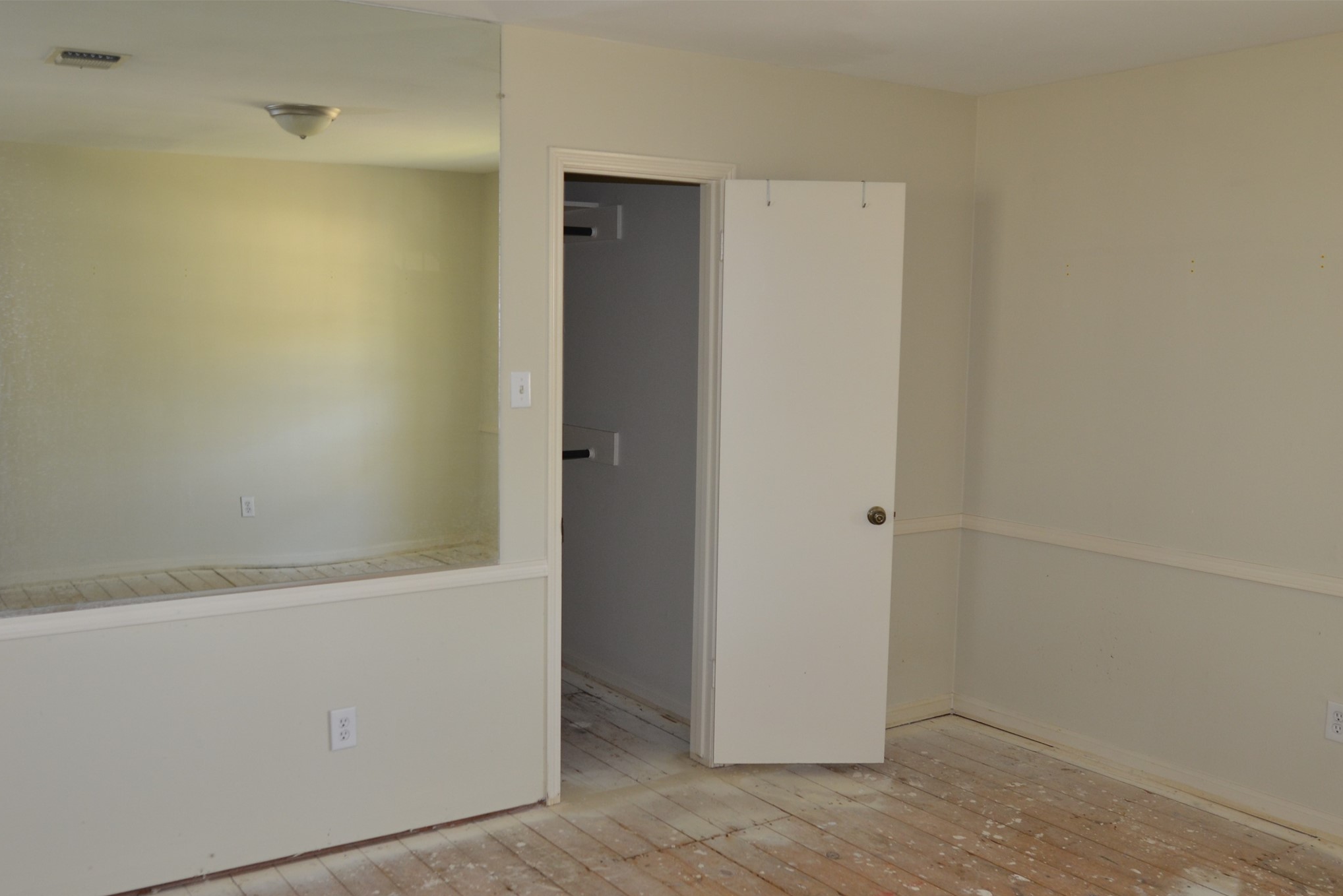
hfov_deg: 58.7
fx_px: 1194
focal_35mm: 32
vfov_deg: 41.1
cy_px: 477
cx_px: 647
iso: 400
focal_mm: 20
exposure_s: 1/60
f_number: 2.5
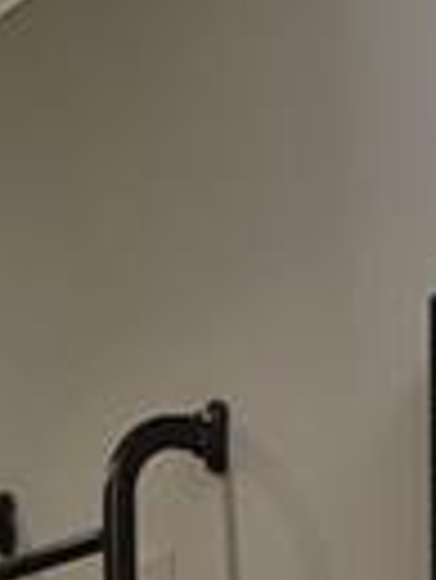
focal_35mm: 172
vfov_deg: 9.9
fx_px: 2884
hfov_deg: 8.6
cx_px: 139
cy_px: 1439
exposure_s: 1/30
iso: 64
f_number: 2.2
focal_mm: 4.15
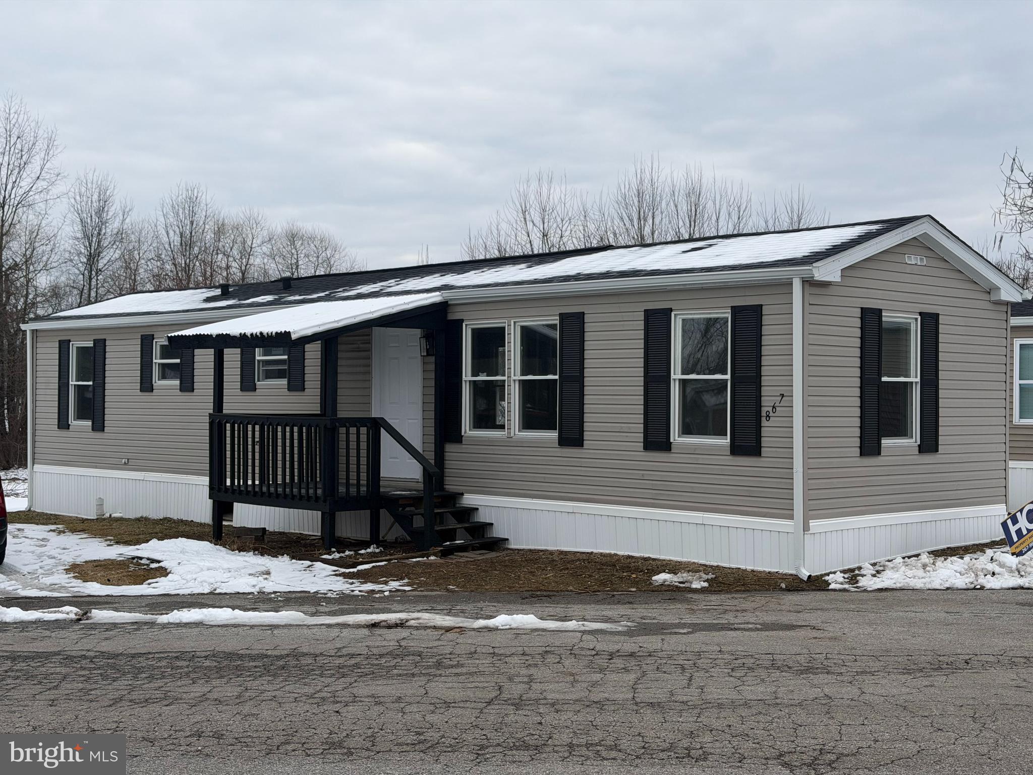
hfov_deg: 39.7
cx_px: 516
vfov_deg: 30.3
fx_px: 1432
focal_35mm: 48
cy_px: 388
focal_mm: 6.76
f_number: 1.78
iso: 64
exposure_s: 1/3891
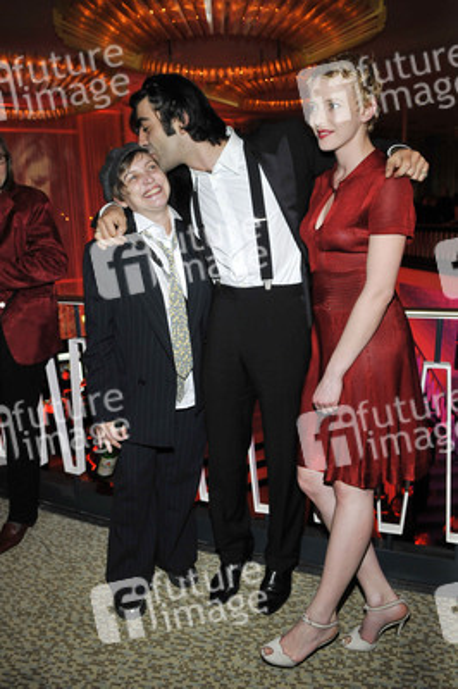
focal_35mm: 27
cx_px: 229
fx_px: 516
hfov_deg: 47.9
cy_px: 344
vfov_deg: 67.4
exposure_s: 1/60
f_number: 5
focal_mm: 18
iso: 800
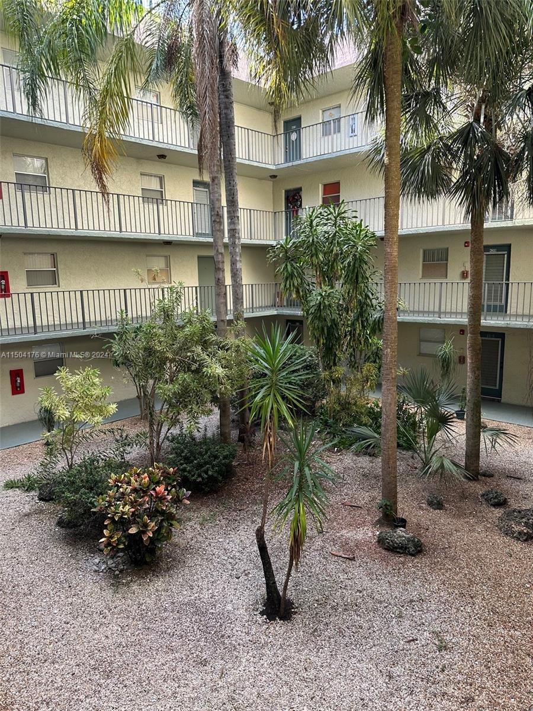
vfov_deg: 71.6
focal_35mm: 24
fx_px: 493
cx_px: 266
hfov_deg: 56.8
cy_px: 356
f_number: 1.78
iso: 64
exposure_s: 1/191
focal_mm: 6.86
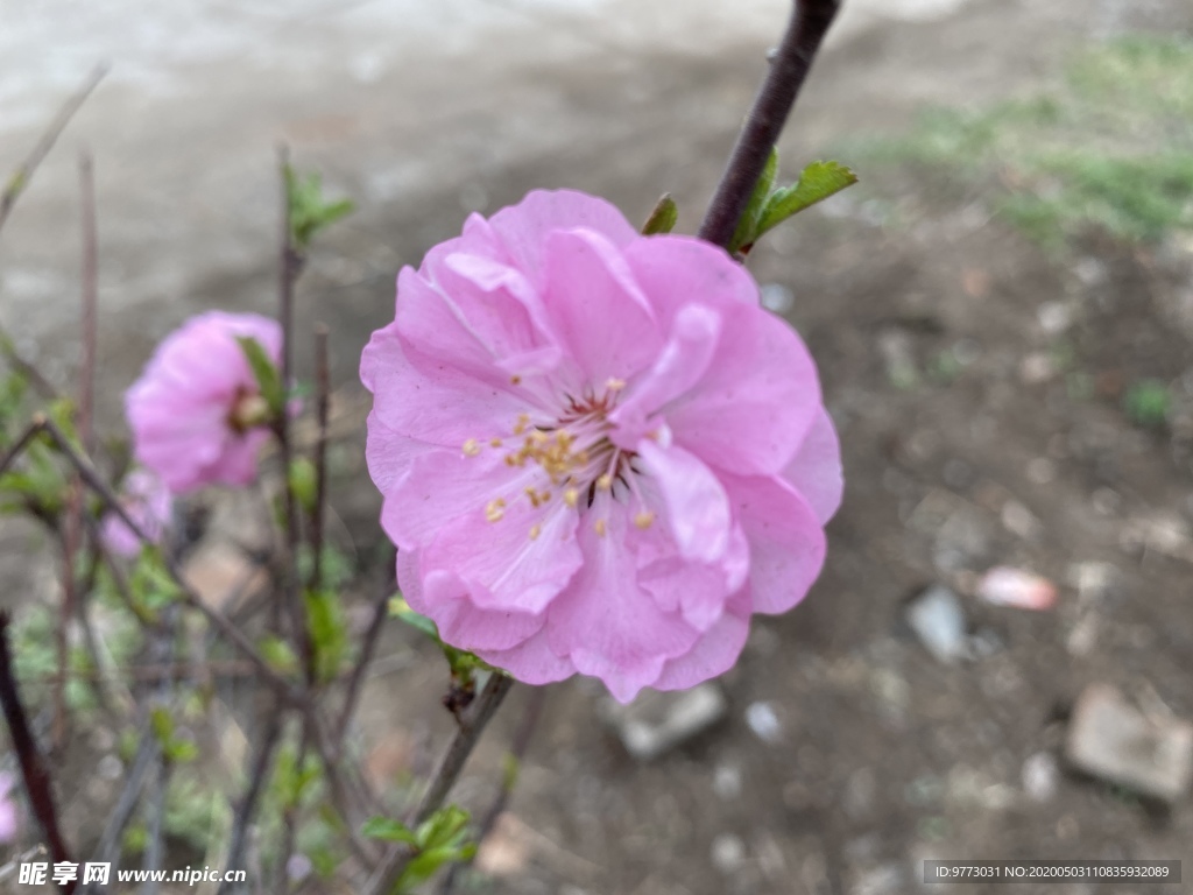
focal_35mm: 26
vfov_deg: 53.1
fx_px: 896
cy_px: 448
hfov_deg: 67.3
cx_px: 596
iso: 32
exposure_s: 1/210
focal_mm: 4.25
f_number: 1.8
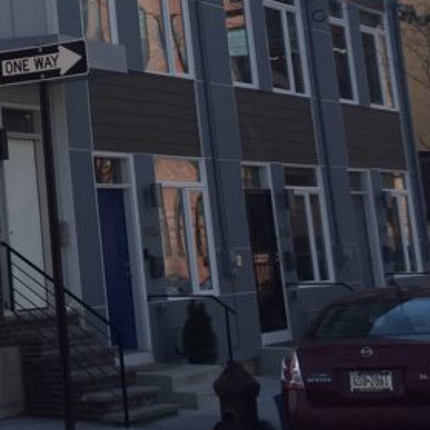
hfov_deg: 17.0
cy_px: -17
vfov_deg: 18.0
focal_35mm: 94
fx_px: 1321
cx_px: -185
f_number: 2.2
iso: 32
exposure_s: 1/2198
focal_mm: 4.15
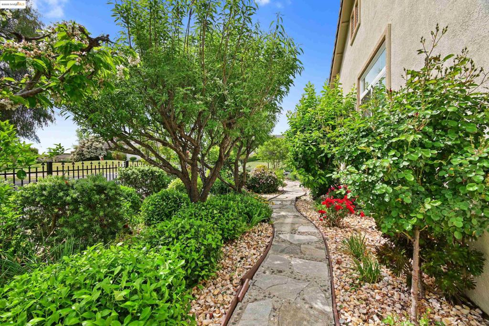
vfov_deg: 77.3
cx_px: 244
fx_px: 204
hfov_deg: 100.4
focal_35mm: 15
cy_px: 163
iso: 200
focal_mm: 10
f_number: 8
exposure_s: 1/100
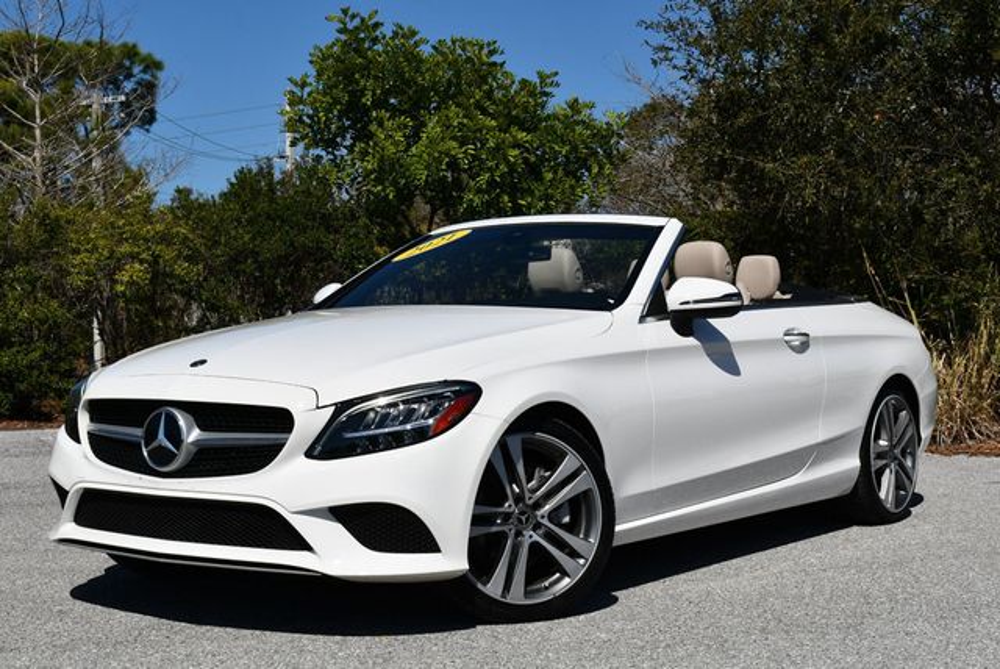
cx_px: 500
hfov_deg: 33.4
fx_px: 1668
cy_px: 334
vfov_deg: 22.7
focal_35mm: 60
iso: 100
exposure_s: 1/400
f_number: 10
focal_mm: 30
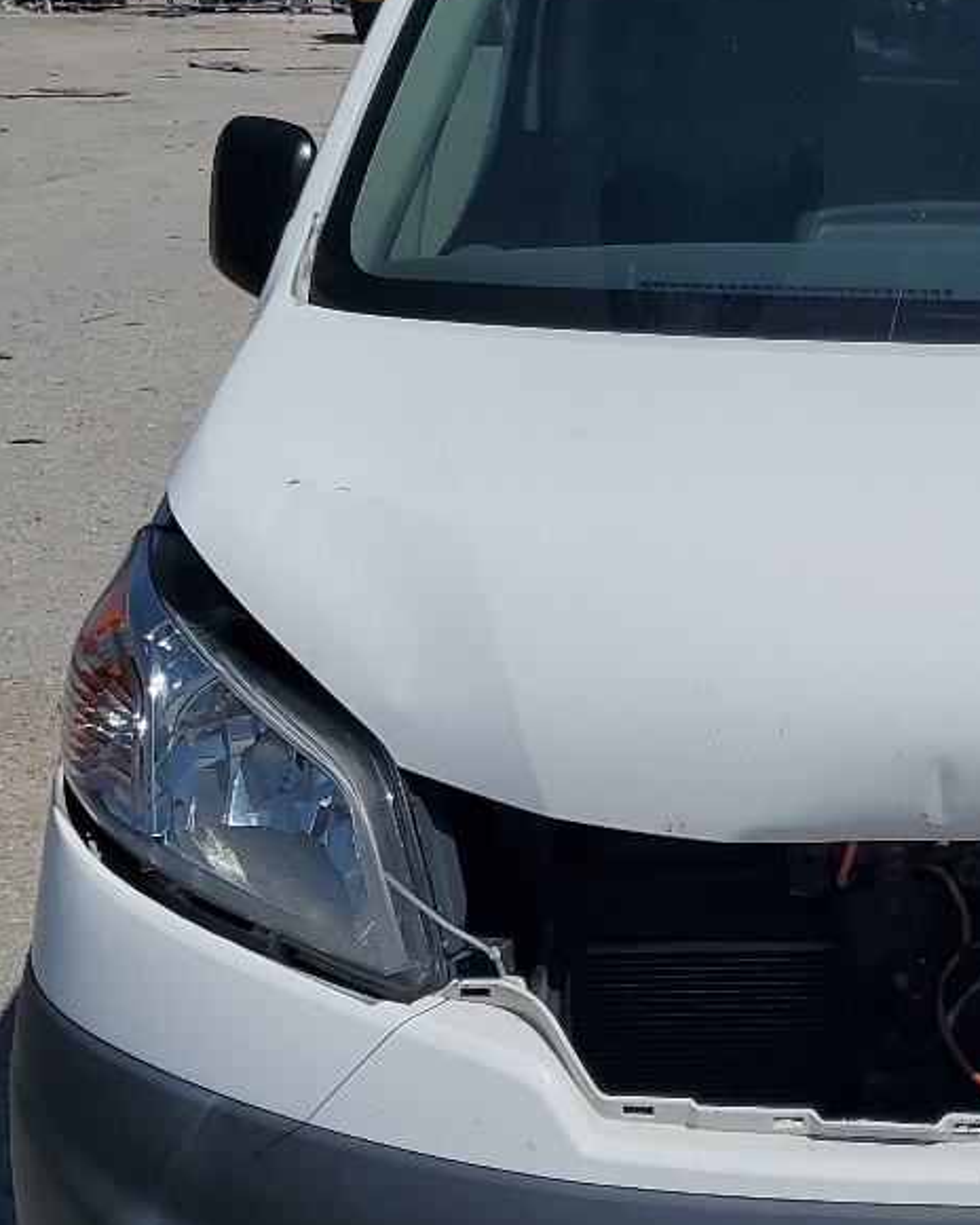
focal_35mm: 70
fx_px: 2538
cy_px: 796
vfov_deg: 27.0
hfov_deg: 21.3
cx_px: 908
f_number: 1.5
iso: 51
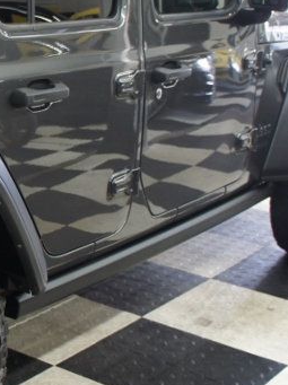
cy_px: 163
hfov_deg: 17.1
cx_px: -138
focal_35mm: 78
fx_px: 867
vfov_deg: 25.0
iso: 500
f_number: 3.5
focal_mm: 18
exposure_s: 1/30
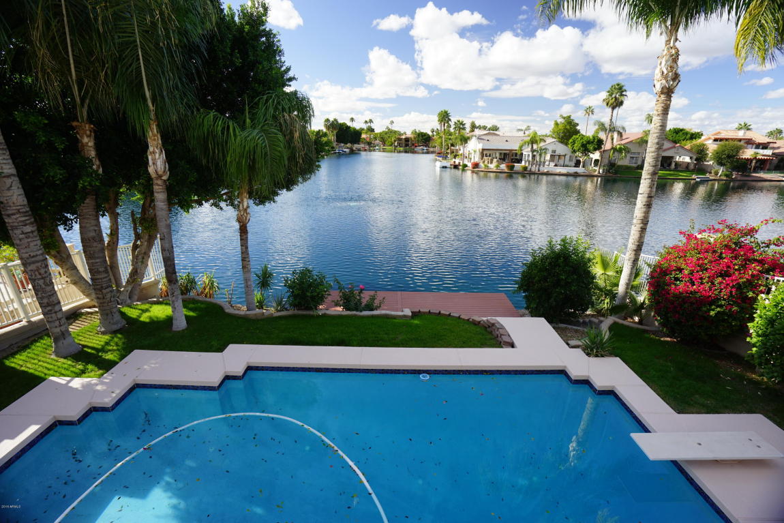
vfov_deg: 73.8
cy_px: 262
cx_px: 392
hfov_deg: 96.7
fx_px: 348
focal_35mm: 16
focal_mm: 16
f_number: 6.3
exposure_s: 1/80
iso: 100
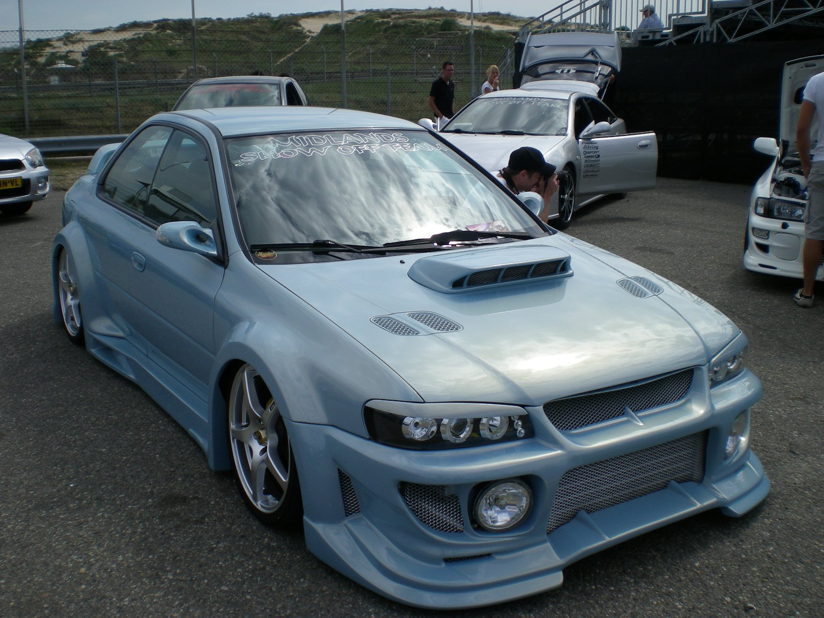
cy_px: 309
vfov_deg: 37.7
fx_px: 905
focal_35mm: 38
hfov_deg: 49.0
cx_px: 412
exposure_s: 1/583
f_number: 4.6
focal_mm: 6.3
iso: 50
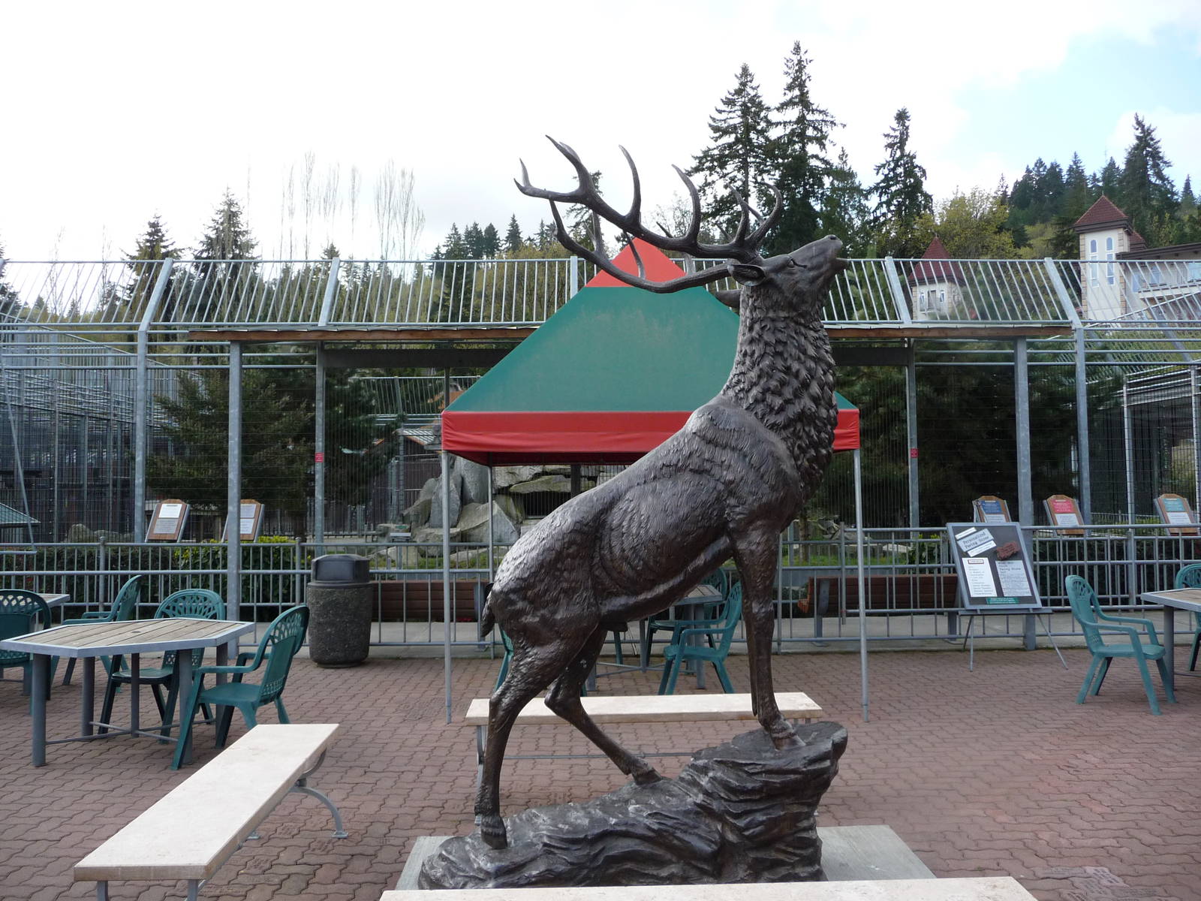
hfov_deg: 63.4
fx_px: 971
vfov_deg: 49.7
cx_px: 600
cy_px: 450
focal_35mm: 28
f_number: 3.3
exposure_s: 1/500
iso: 160
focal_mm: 4.7
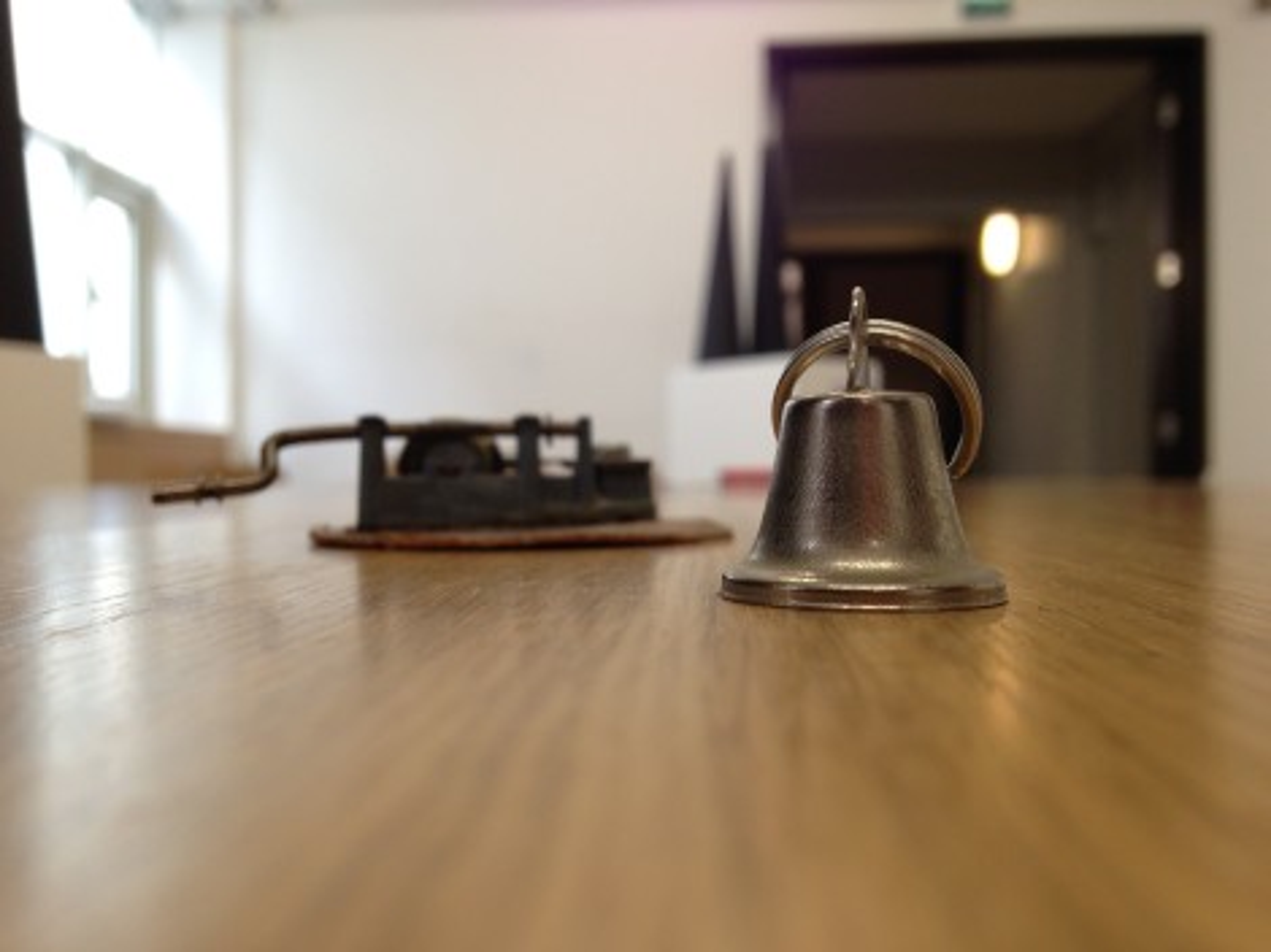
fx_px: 1211
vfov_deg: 42.9
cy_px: 476
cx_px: 636
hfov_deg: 55.4
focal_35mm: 33
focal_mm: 4.12
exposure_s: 1/24
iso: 50
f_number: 2.4
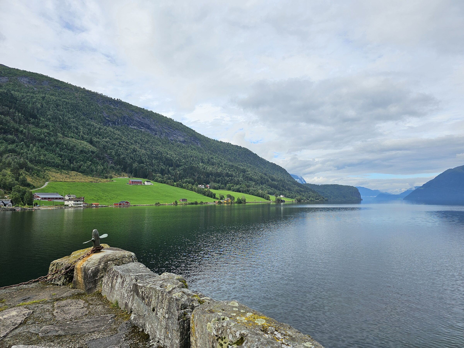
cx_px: 232
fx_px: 308
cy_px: 174
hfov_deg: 73.9
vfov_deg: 58.9
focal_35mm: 23
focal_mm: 6.3
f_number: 1.7
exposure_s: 1/981
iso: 10
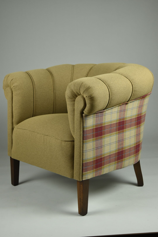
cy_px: 118
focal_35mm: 60
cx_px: 79
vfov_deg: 33.4
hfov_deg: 22.6
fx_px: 395
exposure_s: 1/125
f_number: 4.8
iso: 800
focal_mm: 40
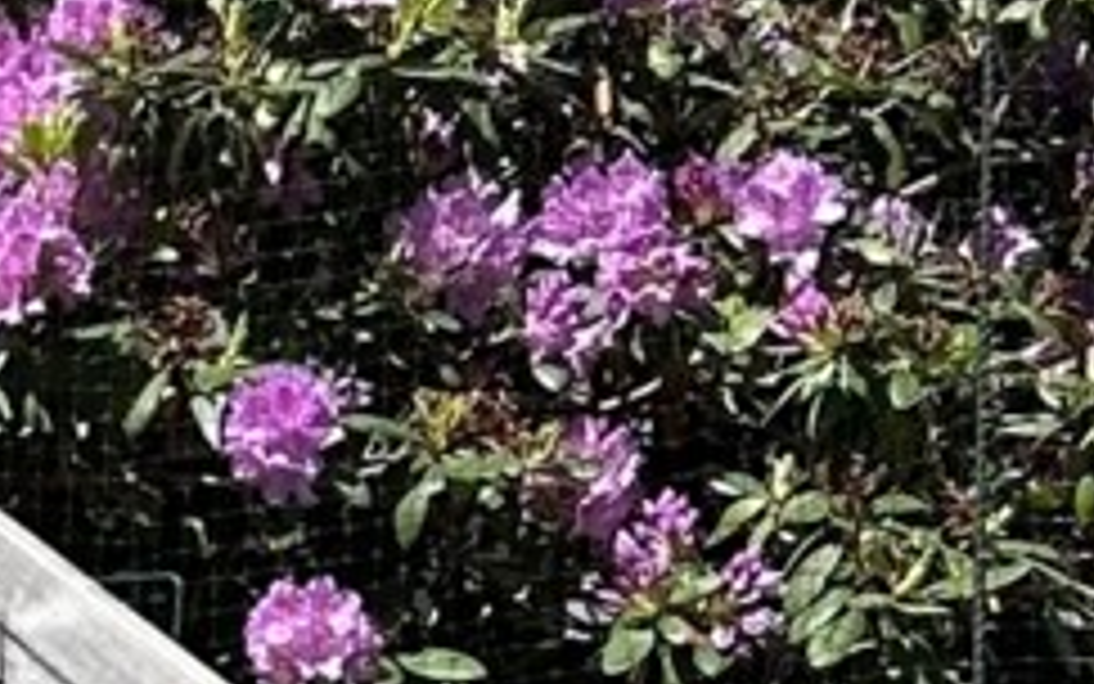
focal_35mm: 245
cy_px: 796
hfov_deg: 8.2
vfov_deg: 5.3
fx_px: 7306
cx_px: -1067
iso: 50
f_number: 1.5
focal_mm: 5.7
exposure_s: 1/2353
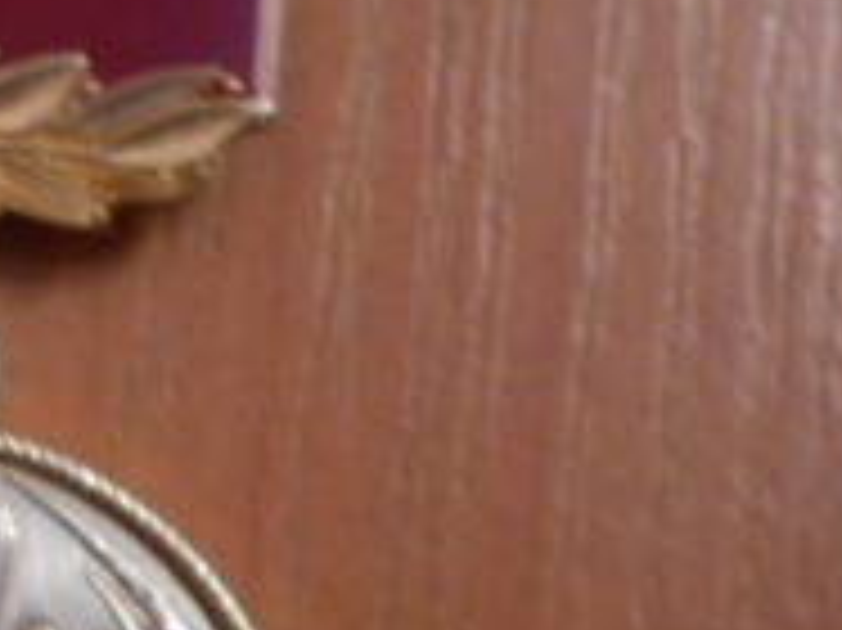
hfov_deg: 20.6
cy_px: 576
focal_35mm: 89
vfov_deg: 16.3
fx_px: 2163
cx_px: -167
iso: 400
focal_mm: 4.6
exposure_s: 1/10
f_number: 3.2
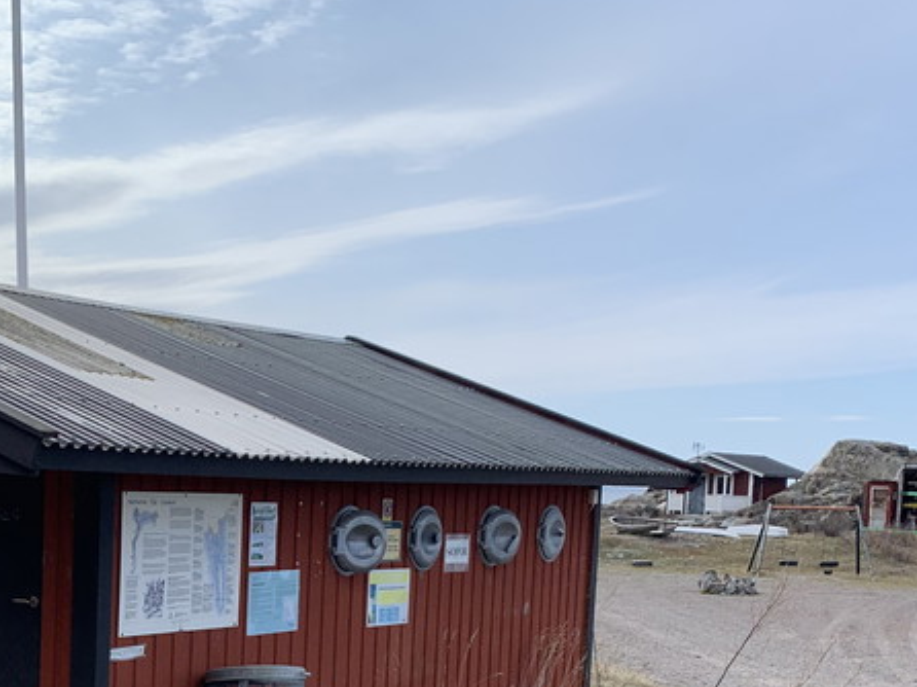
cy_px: 668
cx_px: 140
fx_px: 1483
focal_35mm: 56
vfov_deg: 25.0
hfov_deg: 33.0
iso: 25
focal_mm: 4.25
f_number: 1.8
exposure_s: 1/1880
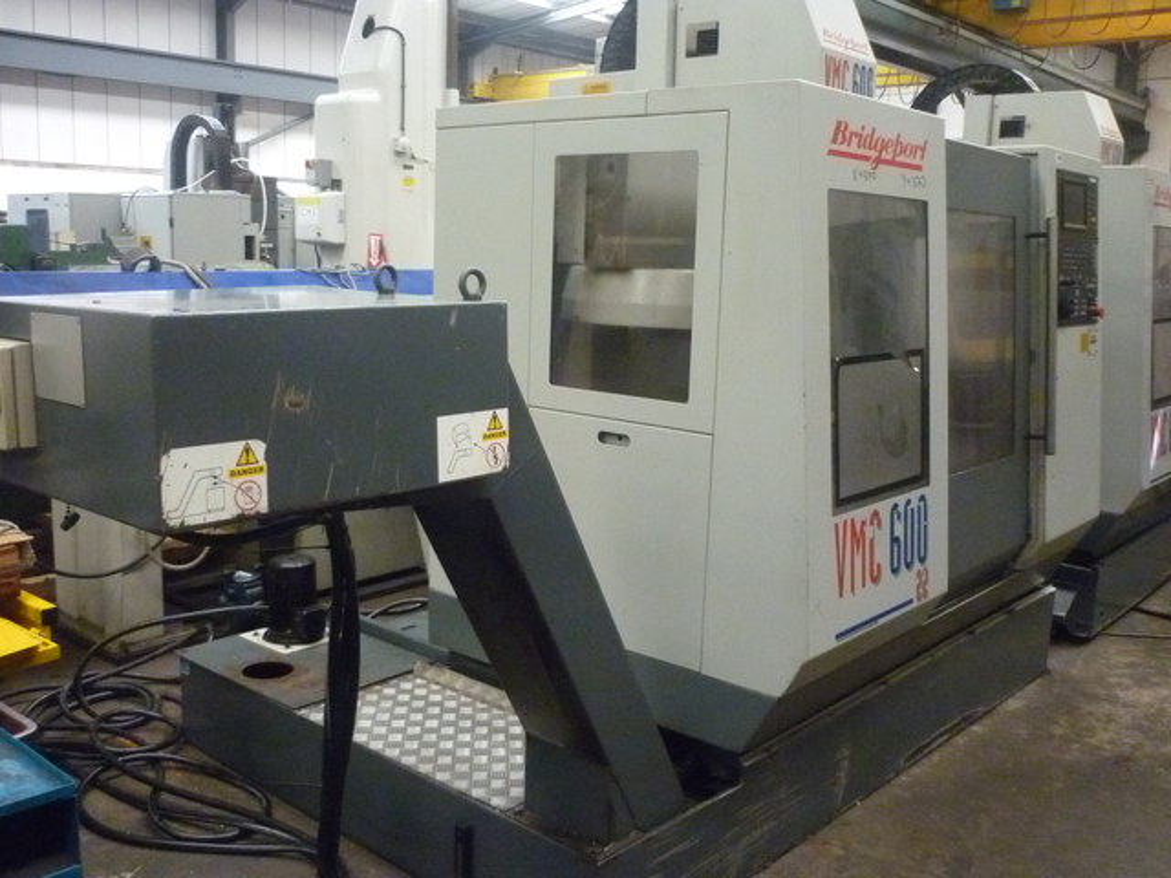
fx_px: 1116
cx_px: 586
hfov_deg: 55.4
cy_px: 439
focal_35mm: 33
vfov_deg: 42.9
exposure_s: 1/50
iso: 800
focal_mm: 5.5
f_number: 2.8
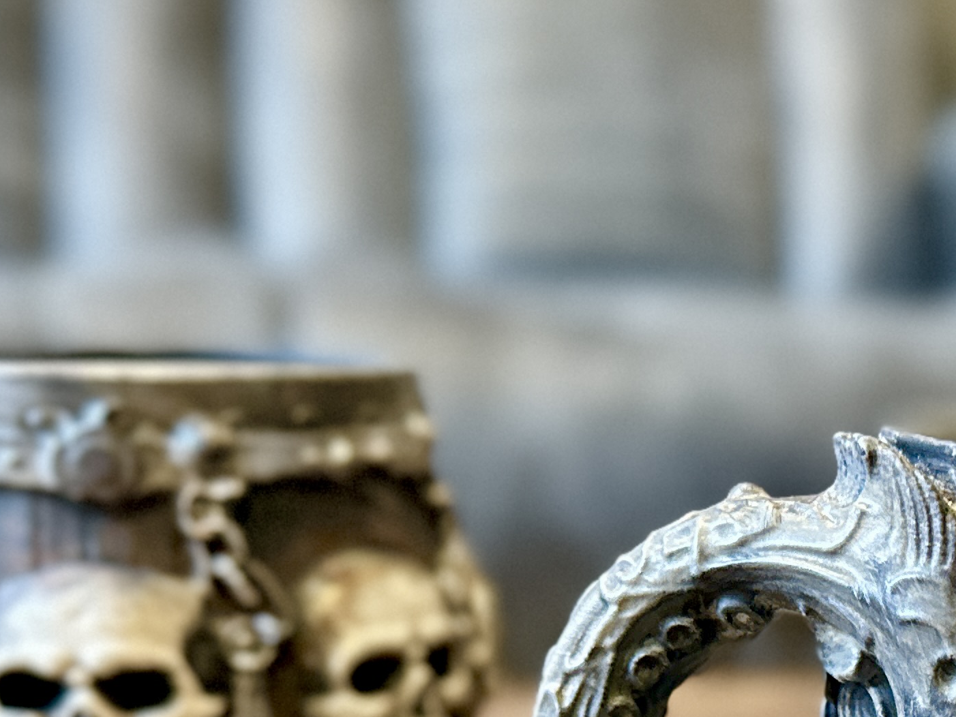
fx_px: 1906
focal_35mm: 69
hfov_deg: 27.5
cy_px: 812
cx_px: 787
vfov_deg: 20.2
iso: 800
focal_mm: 6.86
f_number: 1.78
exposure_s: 1/40
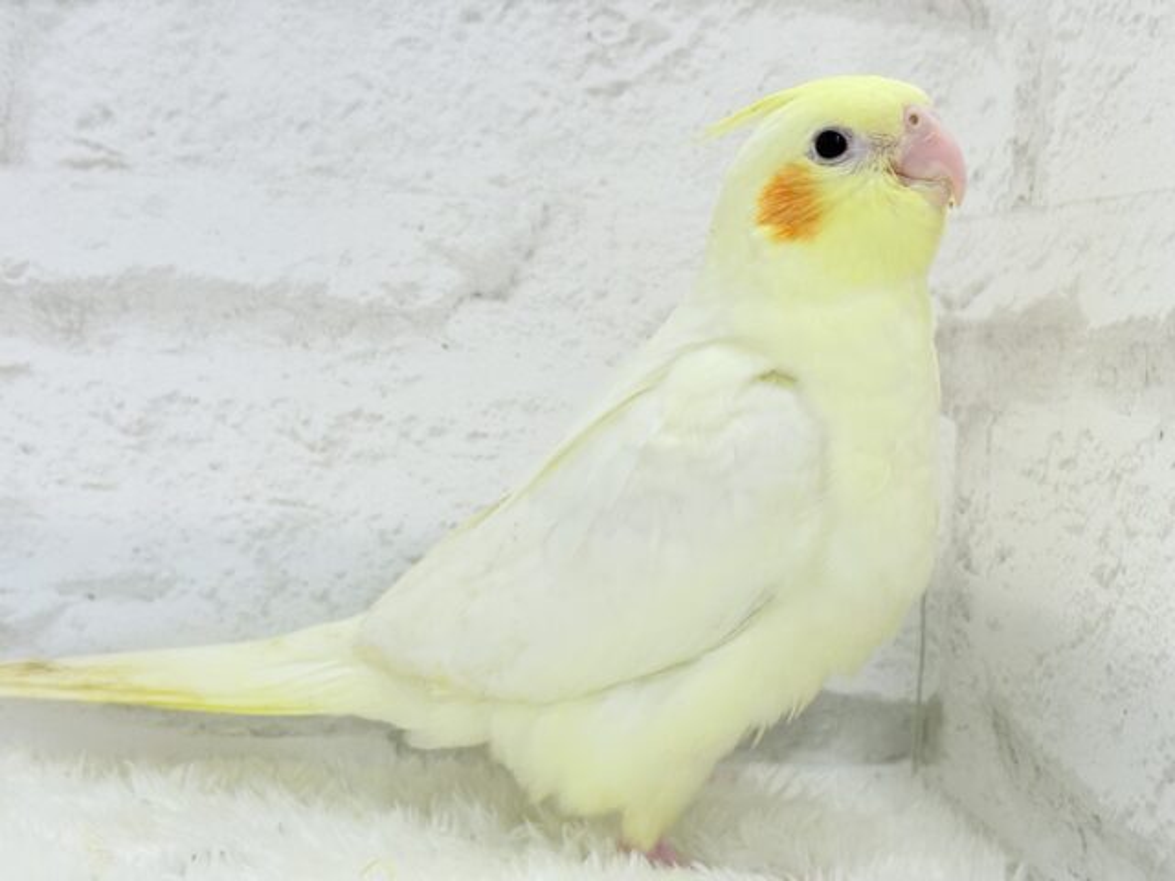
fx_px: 1765
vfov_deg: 28.0
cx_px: 588
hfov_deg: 36.8
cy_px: 440
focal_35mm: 52
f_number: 1.6
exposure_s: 1/100
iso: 64
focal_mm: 5.96
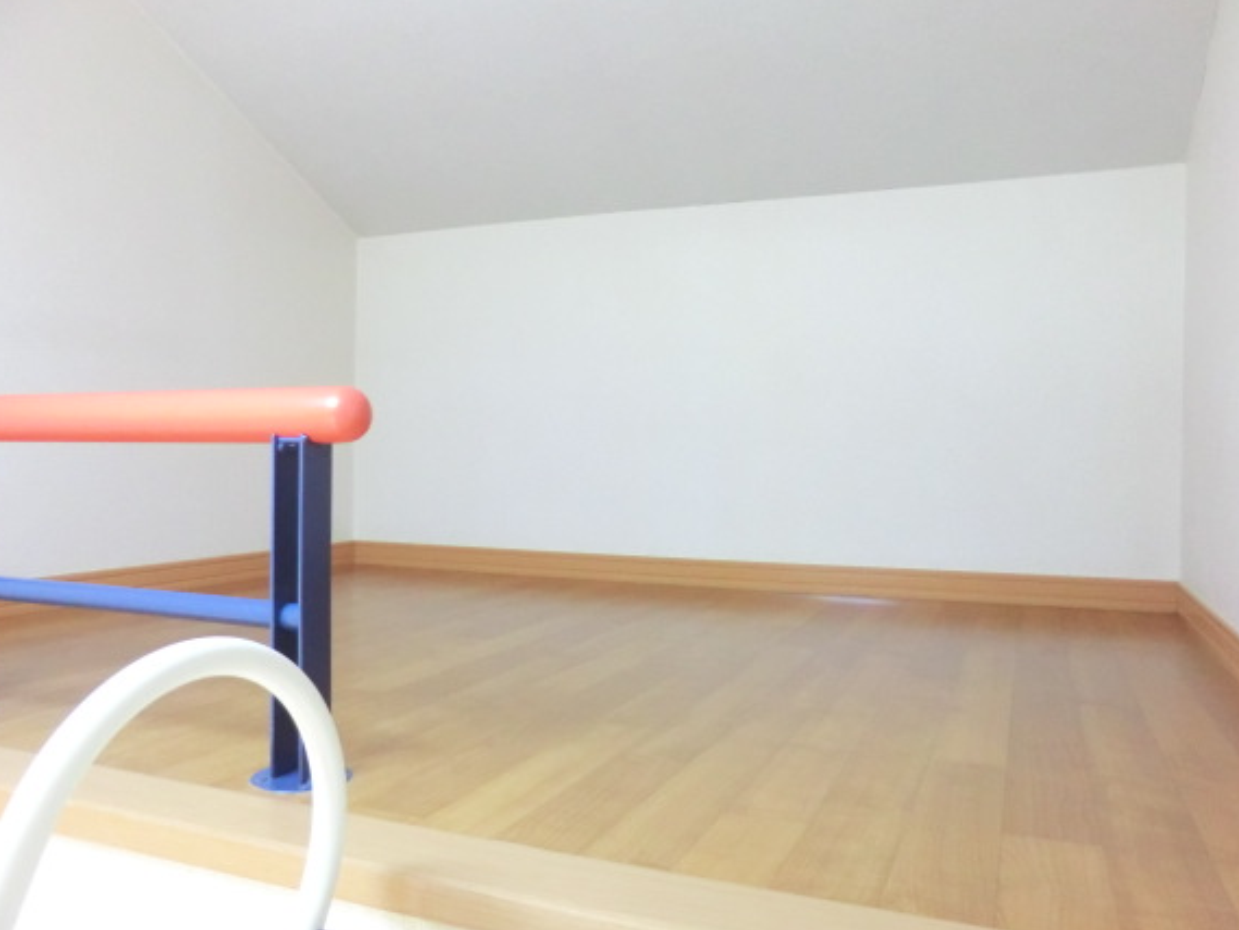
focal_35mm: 27
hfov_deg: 65.3
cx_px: 597
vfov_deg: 51.4
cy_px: 477
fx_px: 967
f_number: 3.2
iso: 800
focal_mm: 4.3
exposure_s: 1/50
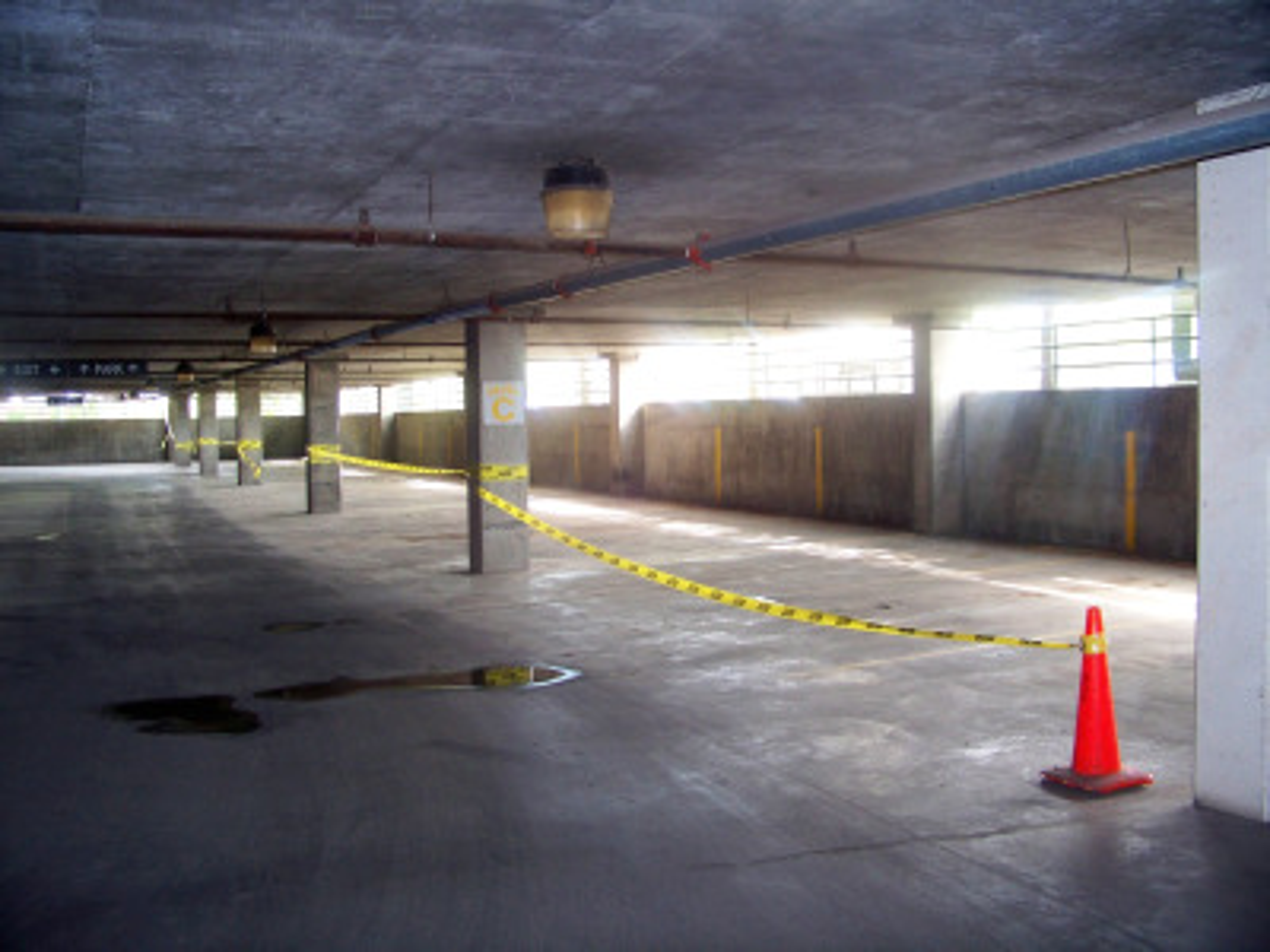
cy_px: 476
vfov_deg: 42.9
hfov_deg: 55.4
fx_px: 1211
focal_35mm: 33
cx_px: 635
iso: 200
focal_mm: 5.85
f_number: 2.8
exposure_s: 1/30
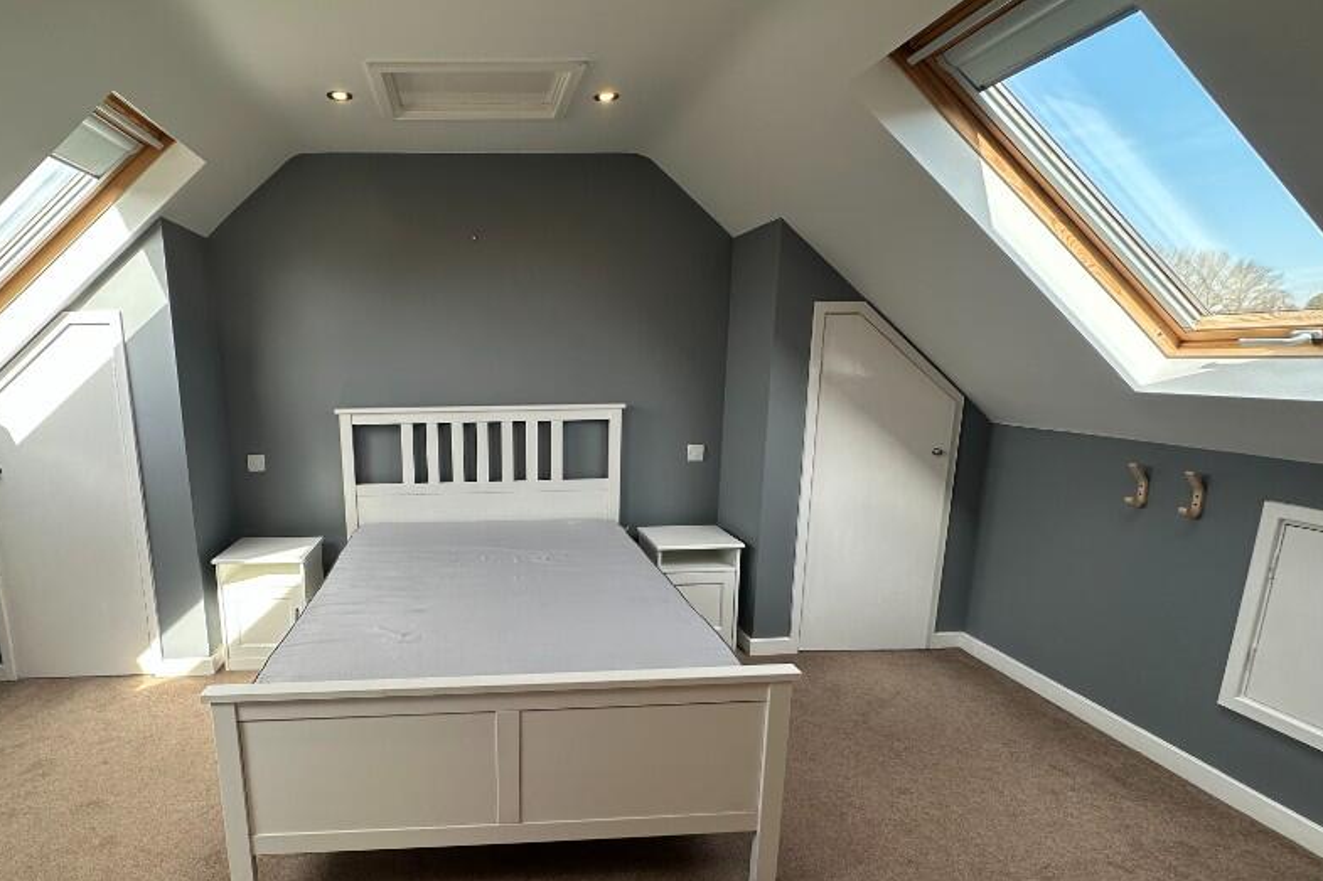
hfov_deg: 85.3
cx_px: 501
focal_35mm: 19
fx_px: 698
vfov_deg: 64.2
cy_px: 509
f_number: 2.2
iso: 40
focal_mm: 2.22
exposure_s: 1/113
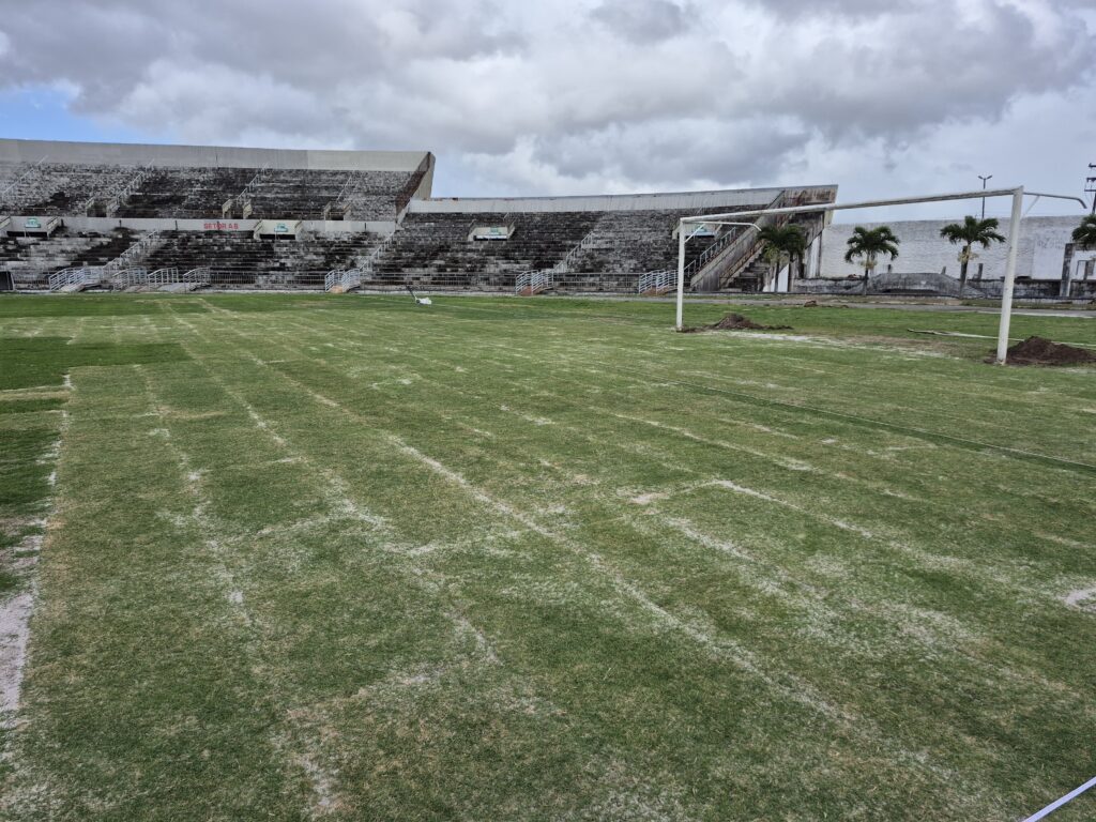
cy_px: 411
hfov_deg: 73.9
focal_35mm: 23
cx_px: 548
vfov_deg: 58.9
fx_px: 728
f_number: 1.8
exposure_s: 1/2616
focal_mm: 5.4
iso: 25
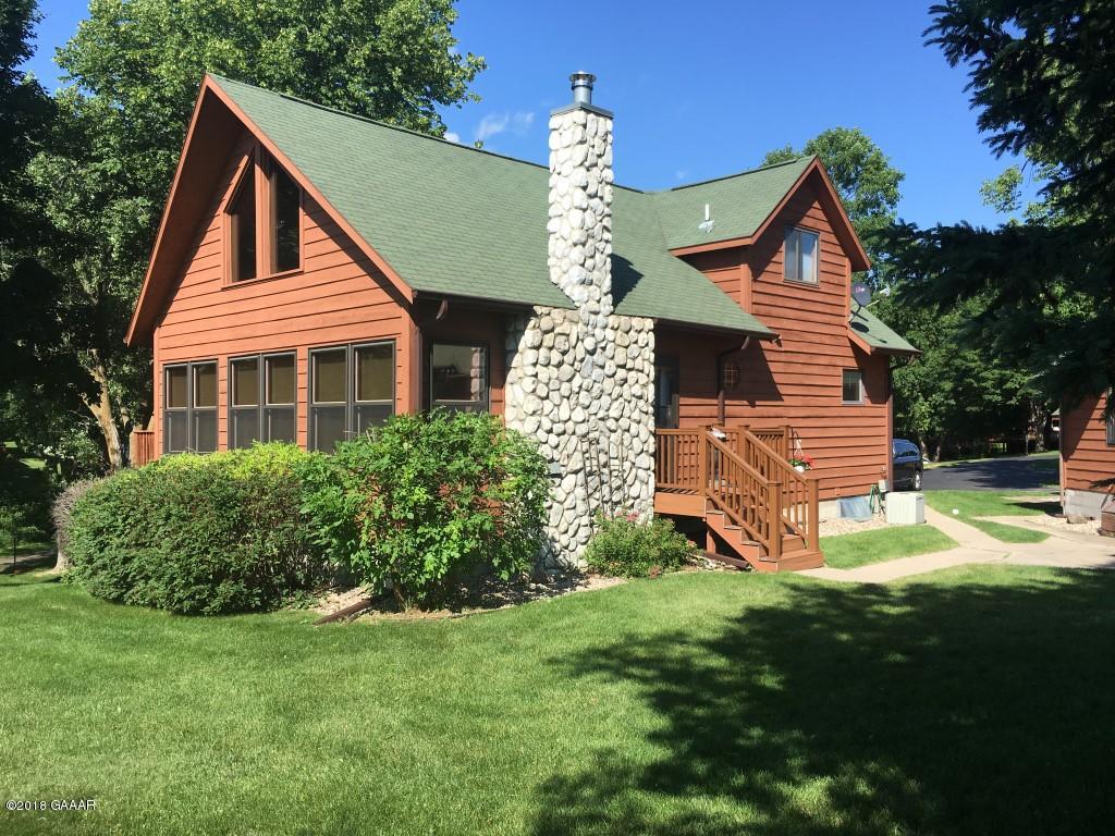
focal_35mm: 29
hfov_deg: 61.7
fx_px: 934
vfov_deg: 48.2
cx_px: 558
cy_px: 418
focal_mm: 4.15
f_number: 2.2
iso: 25
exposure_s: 1/1054
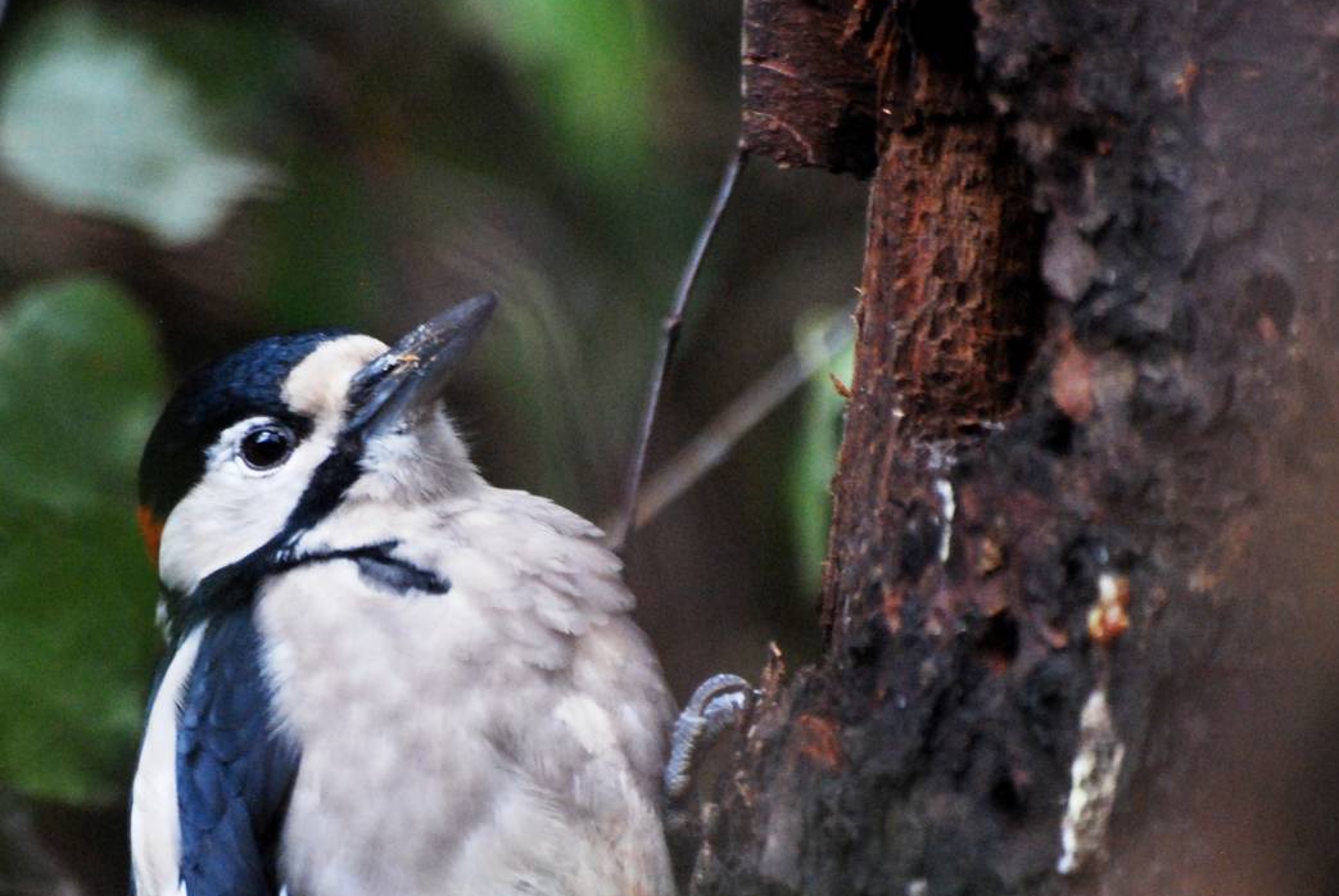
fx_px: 23123
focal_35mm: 621
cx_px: 431
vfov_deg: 2.2
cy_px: 617
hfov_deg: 3.3
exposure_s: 1/160
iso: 1000
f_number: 5.6
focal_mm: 270
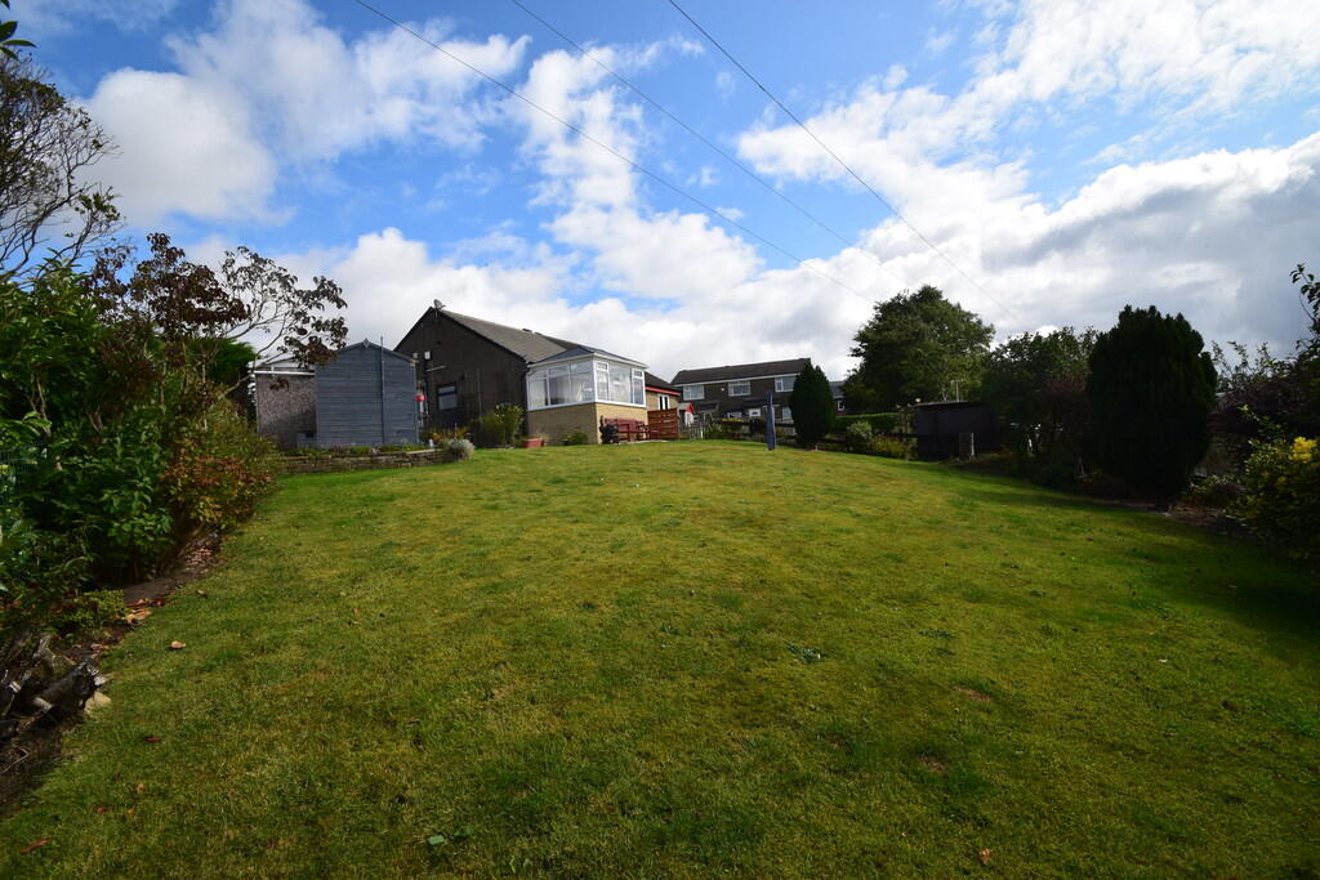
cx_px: 660
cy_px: 440
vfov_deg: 77.3
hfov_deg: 100.4
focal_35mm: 15
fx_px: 550
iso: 280
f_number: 11
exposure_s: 1/500
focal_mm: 10
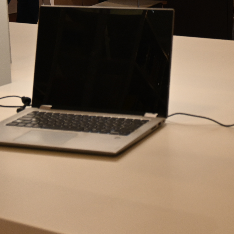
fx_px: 761
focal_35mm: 99
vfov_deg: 17.2
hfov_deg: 17.2
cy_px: 12
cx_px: 218
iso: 400
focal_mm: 23
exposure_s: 1/160
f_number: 4.2
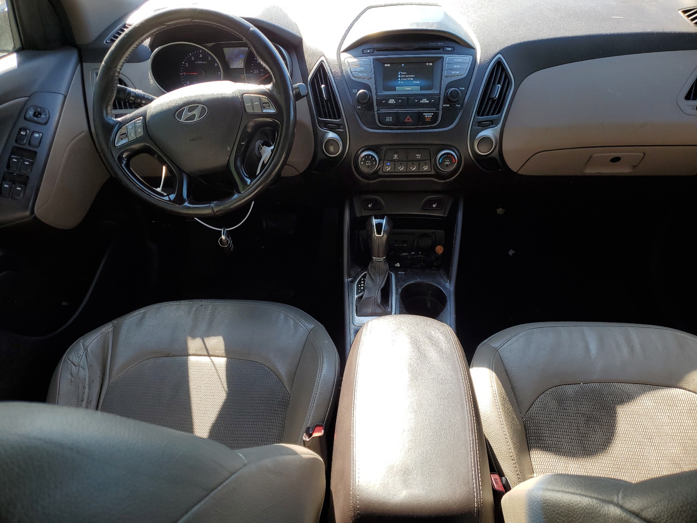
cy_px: 262
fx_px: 524
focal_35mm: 26
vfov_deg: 53.1
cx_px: 348
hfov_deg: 67.3
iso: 50
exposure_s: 1/323
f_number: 1.5
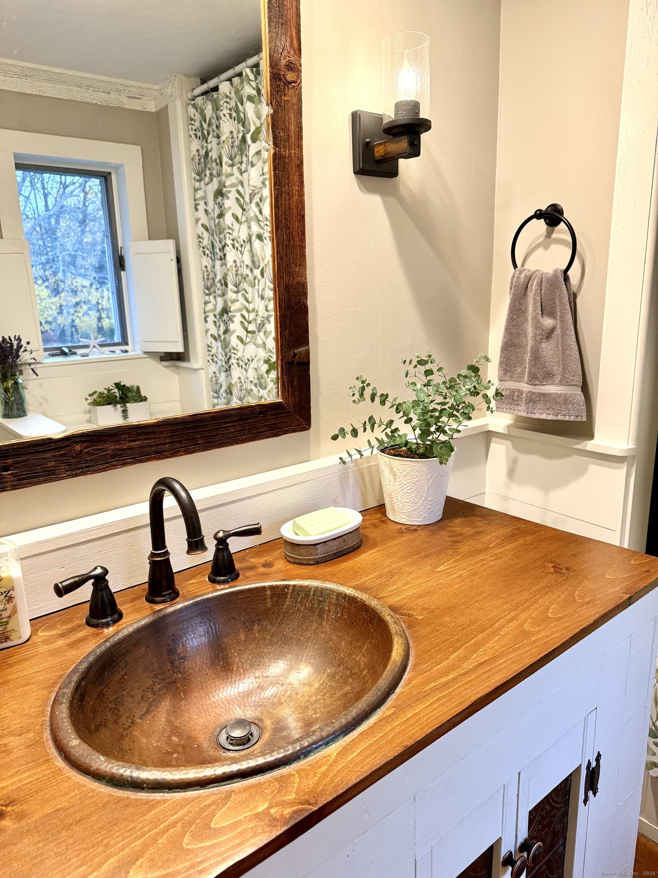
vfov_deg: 71.6
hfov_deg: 56.8
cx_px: 329
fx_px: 608
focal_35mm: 24
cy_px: 439
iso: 320
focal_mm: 6.76
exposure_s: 1/60
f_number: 1.78
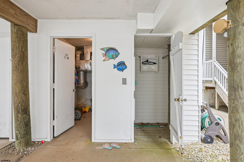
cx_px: 122
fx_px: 139
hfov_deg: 82.6
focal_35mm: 20
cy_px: 81
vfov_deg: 60.7
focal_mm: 20.5
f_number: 11
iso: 400
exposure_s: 1/20
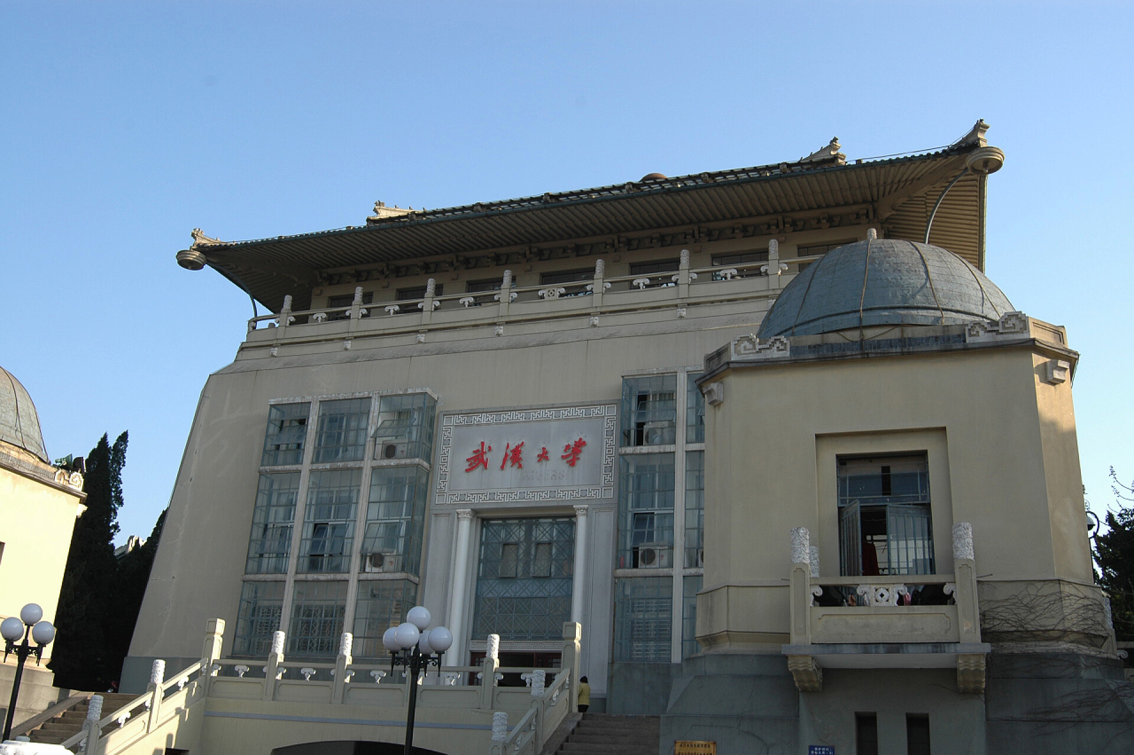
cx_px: 567
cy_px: 378
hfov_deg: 55.1
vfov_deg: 38.3
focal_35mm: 34
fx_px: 1086
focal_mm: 23
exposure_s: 1/160
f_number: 8
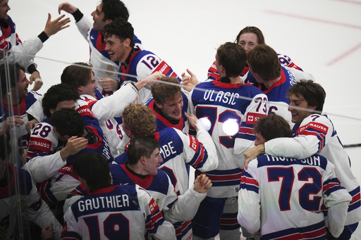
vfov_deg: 3.4
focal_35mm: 400
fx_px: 4010
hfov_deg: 5.2
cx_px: 180
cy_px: 120
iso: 2500
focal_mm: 400
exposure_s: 1/2000
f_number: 2.8
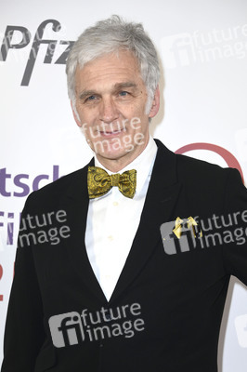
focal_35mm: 112
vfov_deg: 18.3
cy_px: 186
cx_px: 124
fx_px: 1155
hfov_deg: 12.2
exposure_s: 1/250
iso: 800
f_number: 5.6
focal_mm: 112
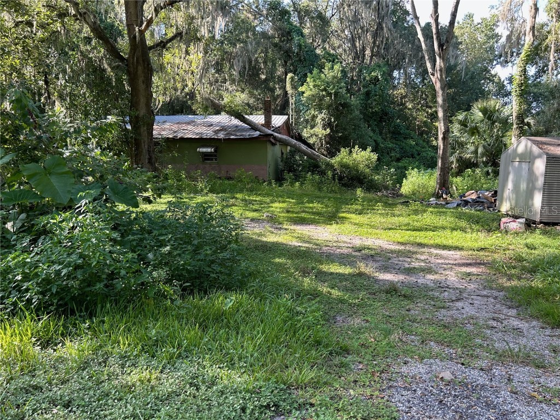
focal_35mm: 26
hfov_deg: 67.3
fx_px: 421
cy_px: 210
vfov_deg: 53.1
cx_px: 280
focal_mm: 5.7
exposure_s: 1/226
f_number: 1.5
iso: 50
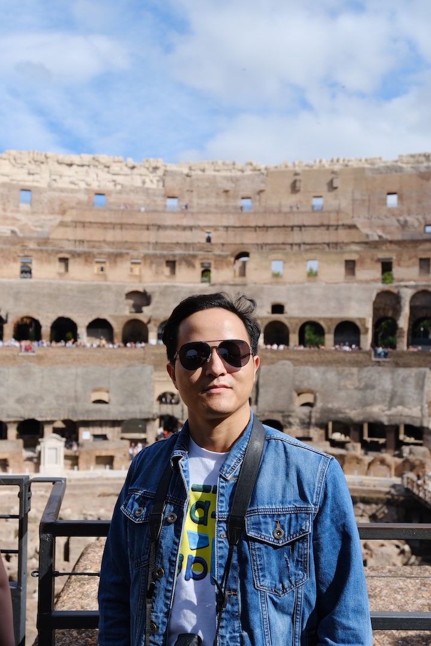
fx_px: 646
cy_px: 323
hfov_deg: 36.9
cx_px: 216
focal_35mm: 36
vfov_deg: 53.1
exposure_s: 1/2500
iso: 320
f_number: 4.5
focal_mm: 24.1
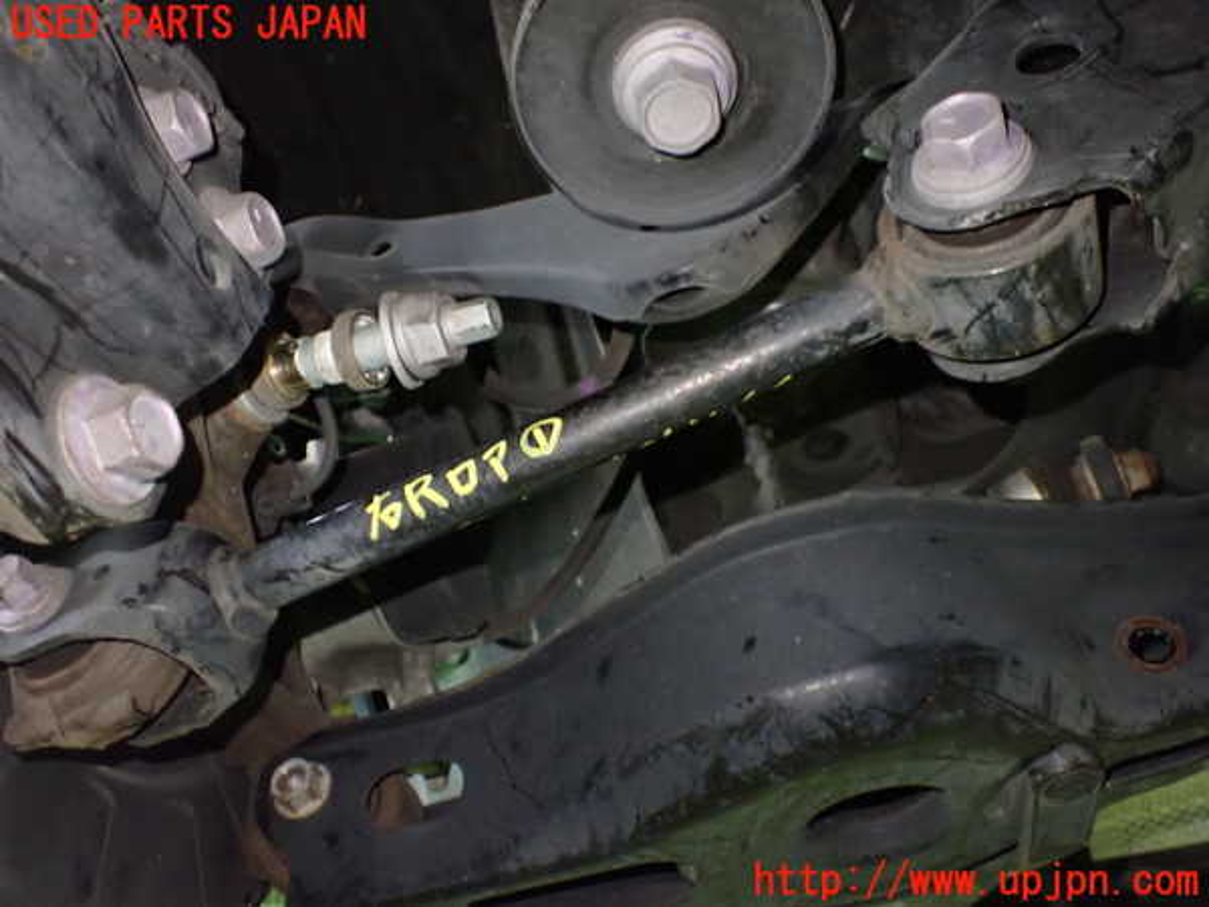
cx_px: 604
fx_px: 1048
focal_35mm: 30
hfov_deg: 60.0
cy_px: 454
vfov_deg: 46.8
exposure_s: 1/30
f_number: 2.3
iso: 1250
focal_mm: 5.4
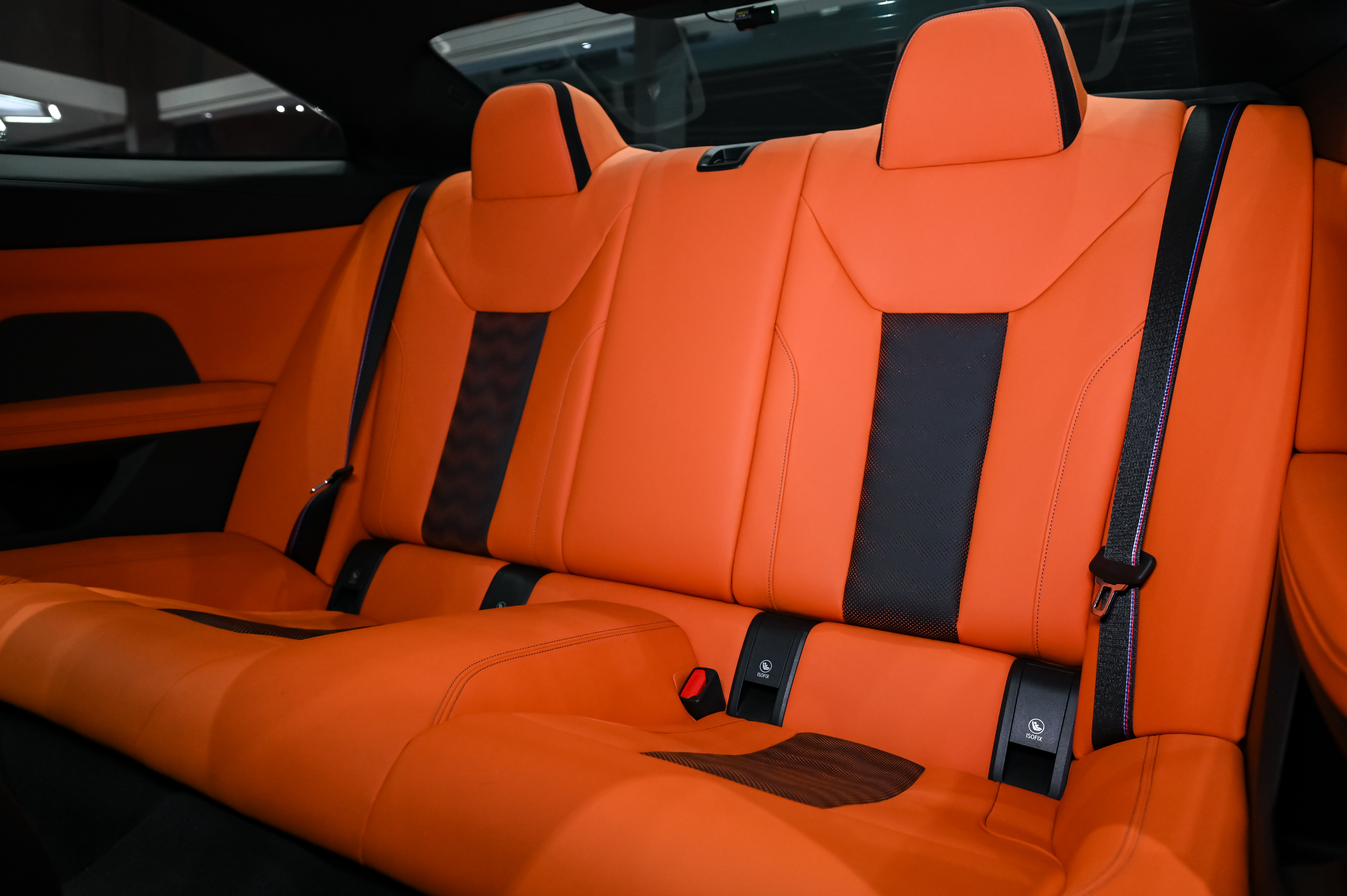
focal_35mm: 24
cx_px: 674
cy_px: 448
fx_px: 897
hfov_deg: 73.8
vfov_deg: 53.1
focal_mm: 24
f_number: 5
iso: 3200
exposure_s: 1/160
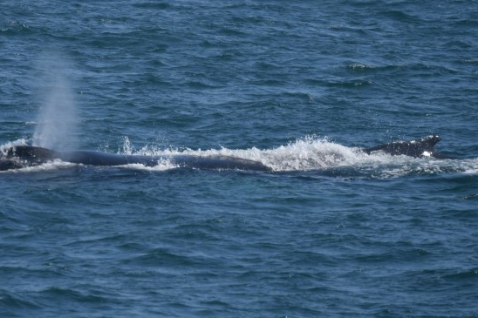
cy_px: 144
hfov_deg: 3.5
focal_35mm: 591
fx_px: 7844
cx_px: 125
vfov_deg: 2.3
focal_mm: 200
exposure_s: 1/1600
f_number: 5.6
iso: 200
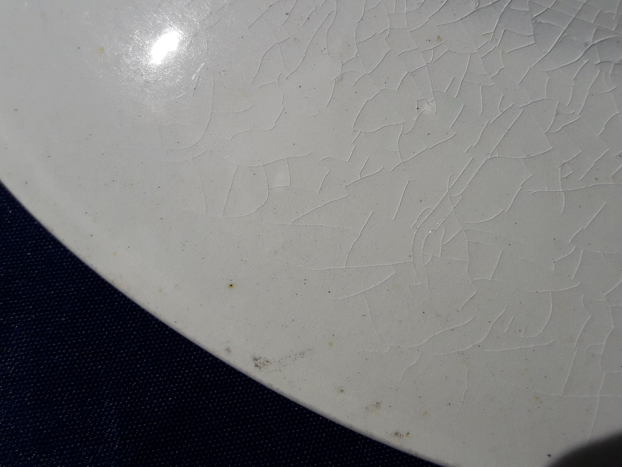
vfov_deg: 49.7
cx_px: 311
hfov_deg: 63.4
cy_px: 234
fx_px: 503
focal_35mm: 28
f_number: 1.9
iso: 40
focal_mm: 3.7
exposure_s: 1/9009
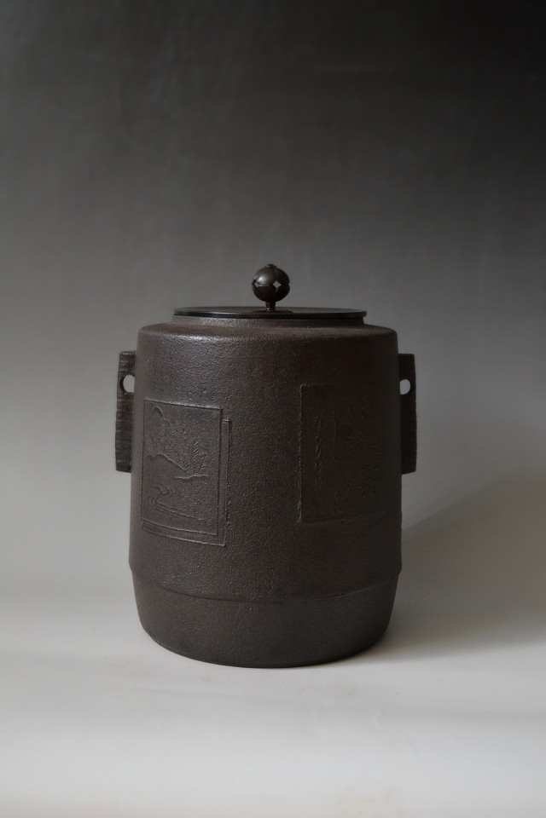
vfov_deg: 43.6
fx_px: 1024
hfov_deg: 29.9
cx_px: 273
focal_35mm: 45
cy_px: 409
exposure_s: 1/60
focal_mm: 30
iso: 900
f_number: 4.5
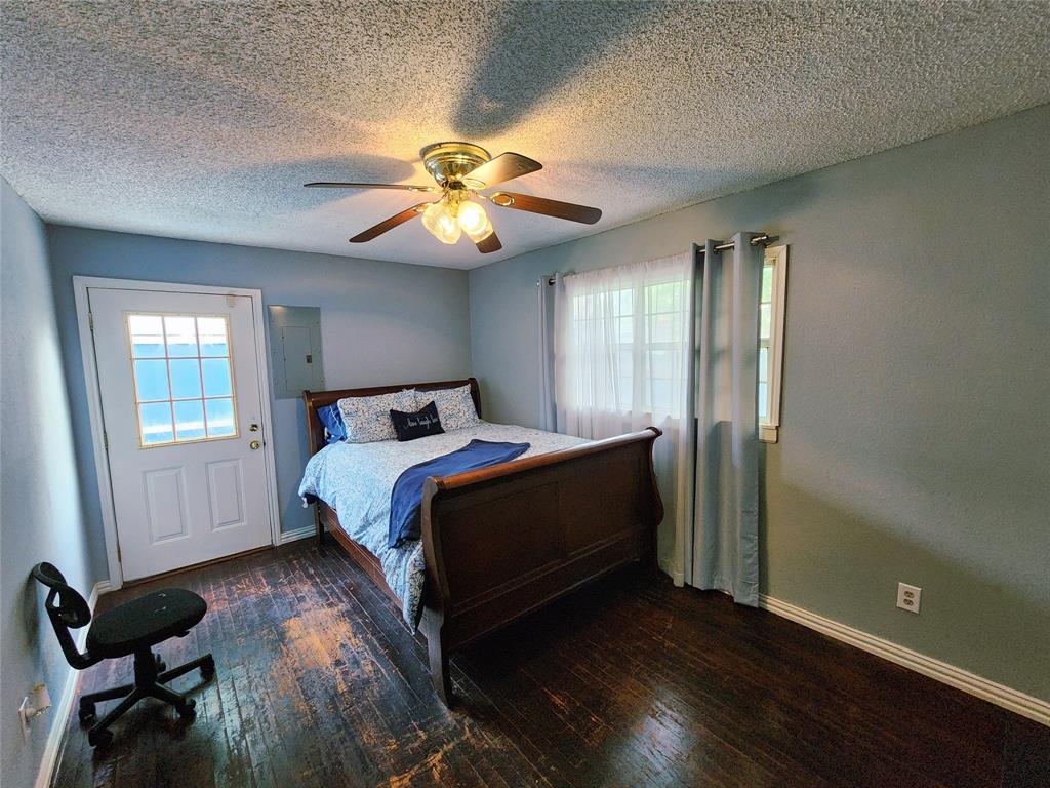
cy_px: 394
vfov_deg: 89.9
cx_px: 525
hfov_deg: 106.2
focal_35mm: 13
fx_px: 394
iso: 400
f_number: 2.2
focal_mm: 2.2
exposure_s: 1/60.2
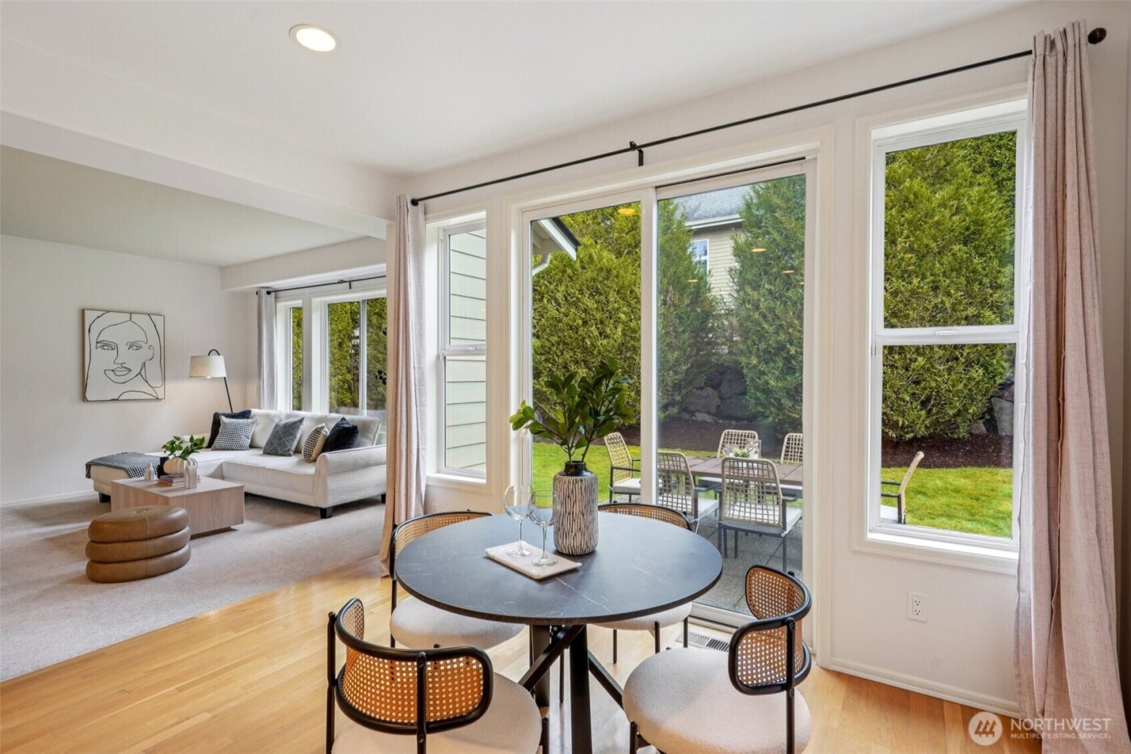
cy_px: 377
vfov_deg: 70.4
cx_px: 566
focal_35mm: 17
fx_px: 534
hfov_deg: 93.3
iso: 400
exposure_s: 1/45
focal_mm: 17
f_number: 8
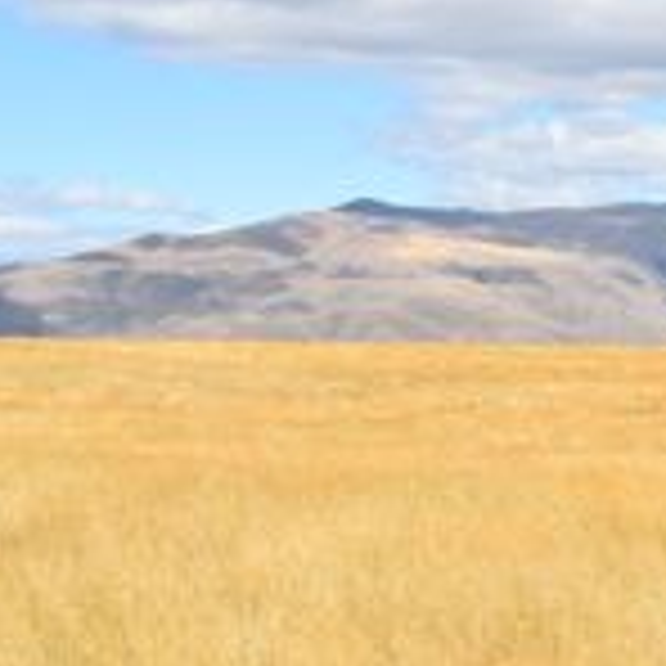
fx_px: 2111
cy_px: 407
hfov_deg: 16.5
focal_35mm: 97
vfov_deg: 17.9
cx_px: 963
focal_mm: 24
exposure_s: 1/400
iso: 200
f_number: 10
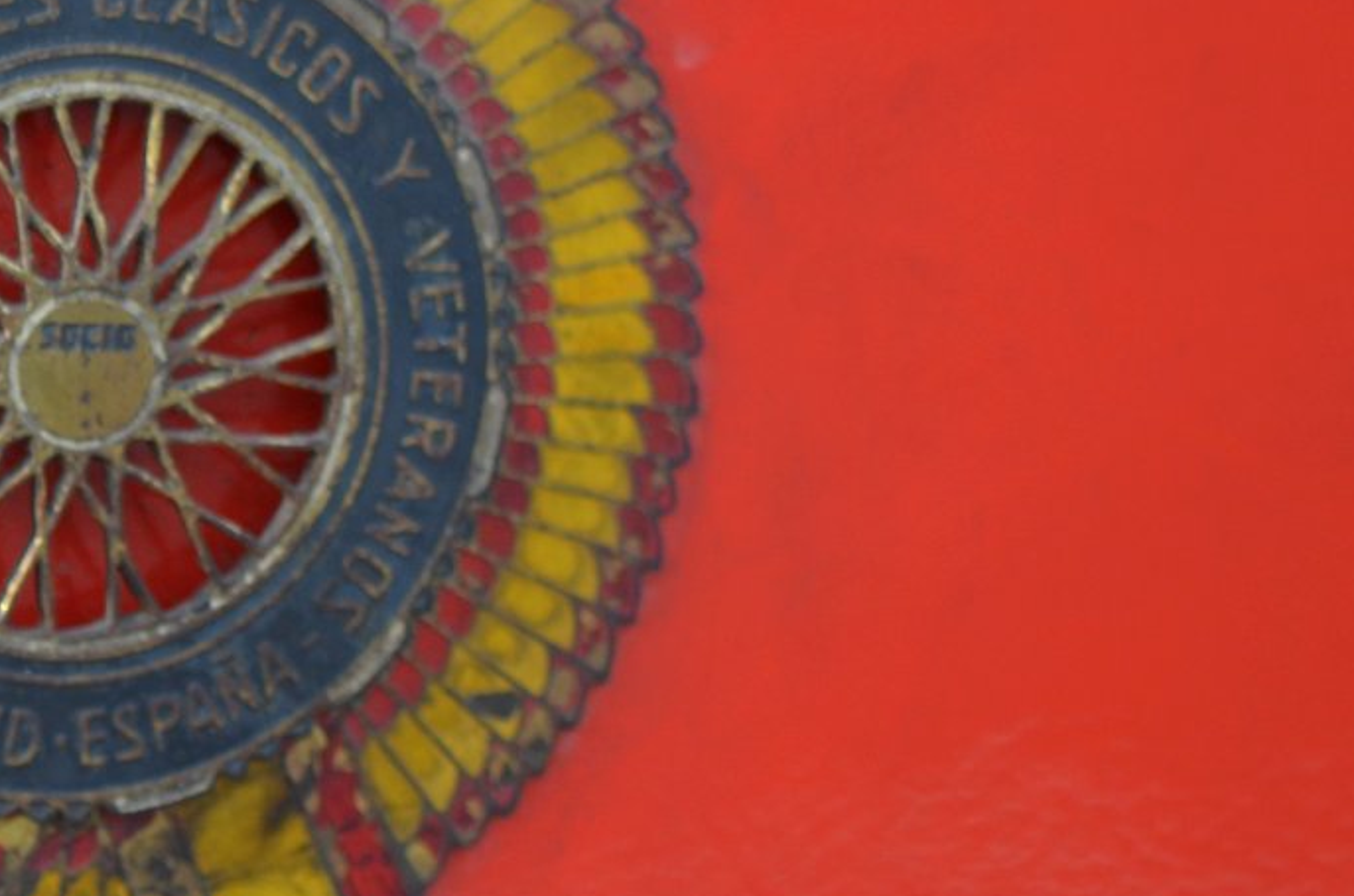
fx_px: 44251
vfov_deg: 1.2
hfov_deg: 1.8
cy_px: 303
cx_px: 99
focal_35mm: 1179
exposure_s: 1/250
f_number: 5.6
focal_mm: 300
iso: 400
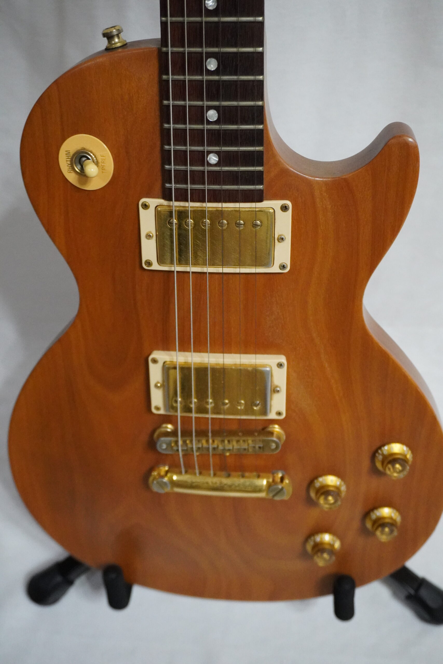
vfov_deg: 49.6
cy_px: 332
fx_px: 720
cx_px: 222
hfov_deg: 34.2
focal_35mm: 39
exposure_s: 1/160
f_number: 4.5
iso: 6400
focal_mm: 26
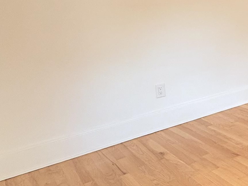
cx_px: 336
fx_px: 358
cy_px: 20
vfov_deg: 28.1
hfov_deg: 29.3
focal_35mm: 50
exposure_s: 1/120
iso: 200
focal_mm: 2.22
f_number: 2.2
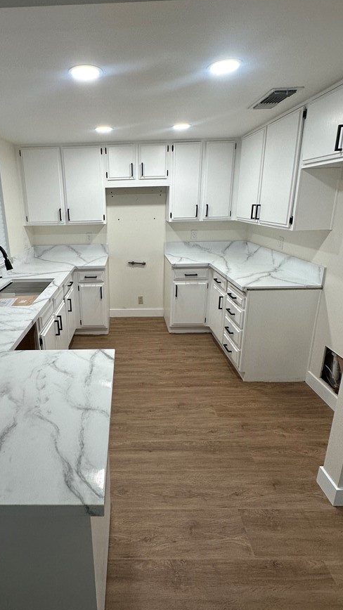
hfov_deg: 59.8
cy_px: 282
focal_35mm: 18
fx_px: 291
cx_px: 118
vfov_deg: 92.5
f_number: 2.2
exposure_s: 1/120
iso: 125
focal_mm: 2.22
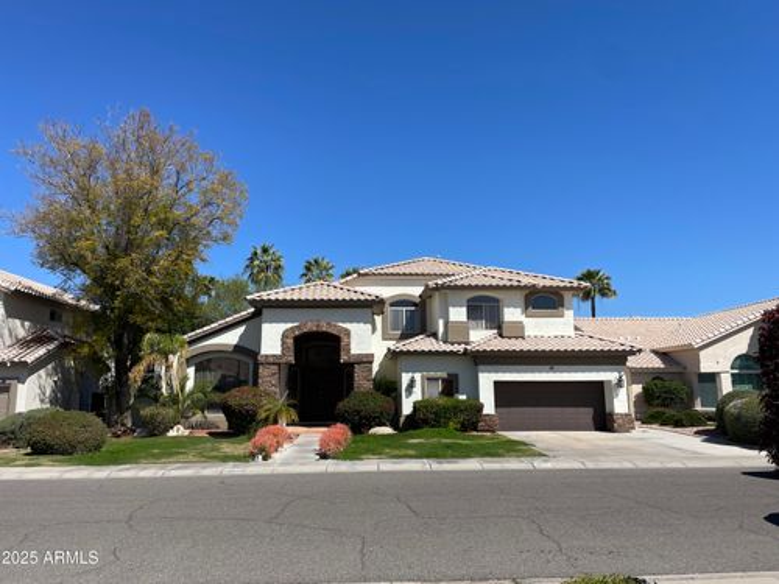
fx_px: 585
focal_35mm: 26
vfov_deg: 53.1
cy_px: 292
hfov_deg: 67.3
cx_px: 390
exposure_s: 1/4464
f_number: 1.6
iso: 32
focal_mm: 4.2
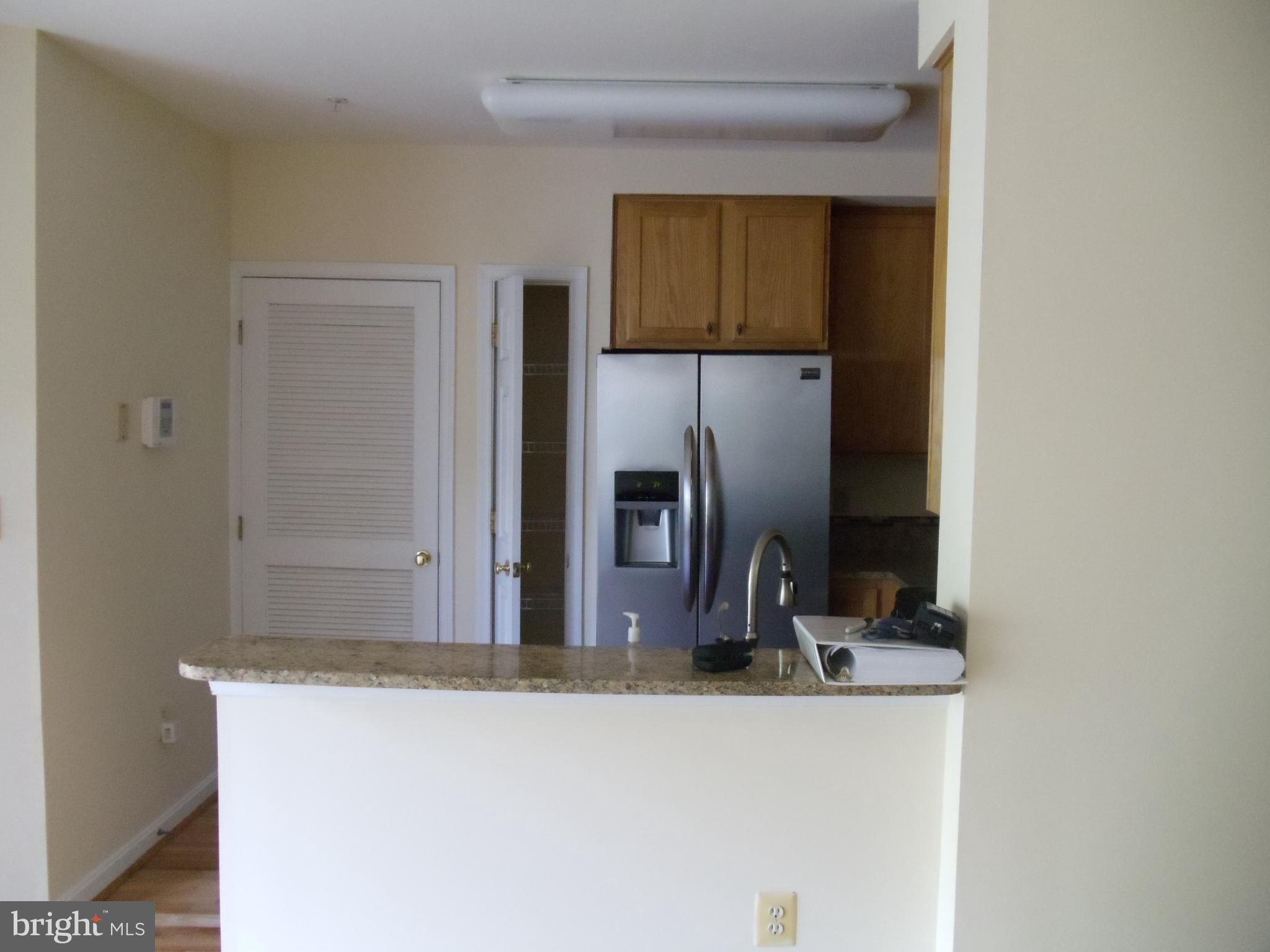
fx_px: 1614
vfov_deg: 32.9
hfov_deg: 42.9
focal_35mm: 44
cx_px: 635
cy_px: 476
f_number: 3.5
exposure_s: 1/60
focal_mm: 6
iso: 800
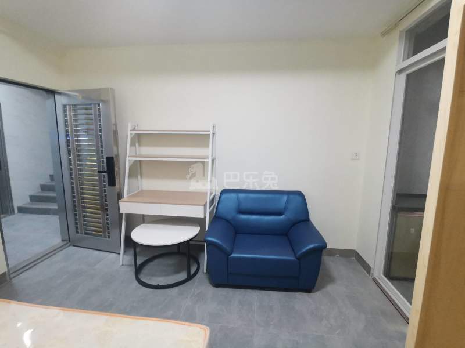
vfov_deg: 74.7
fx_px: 228
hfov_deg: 91.0
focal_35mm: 17
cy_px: 174
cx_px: 232
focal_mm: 2.23
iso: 500
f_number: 2.2
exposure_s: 1/25
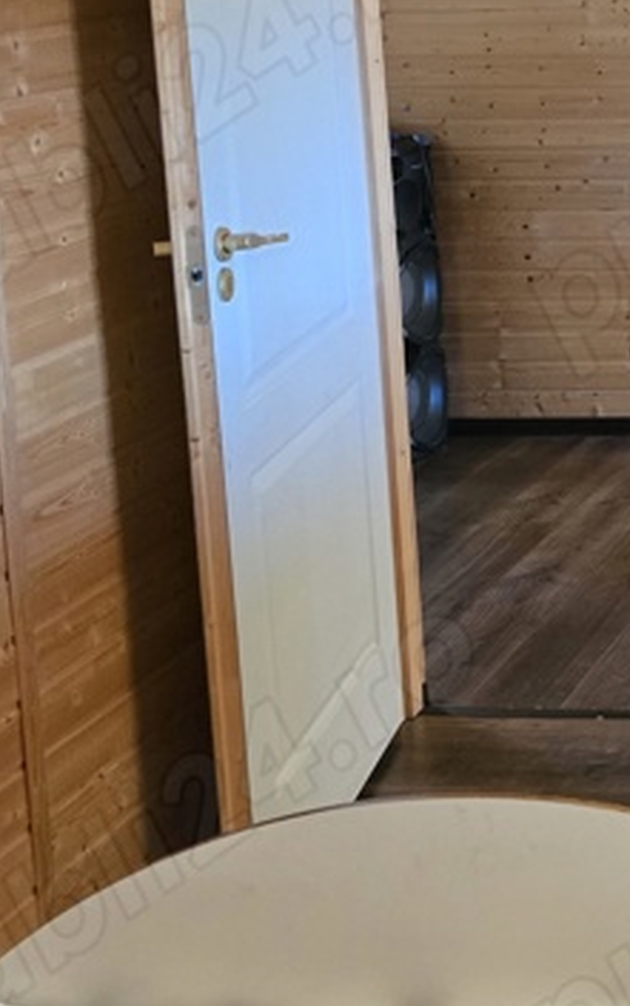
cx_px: 1166
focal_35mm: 69
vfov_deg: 28.9
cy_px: 165
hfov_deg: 15.8
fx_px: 1893
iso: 1250
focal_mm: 6.3
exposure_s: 1/100
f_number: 1.7
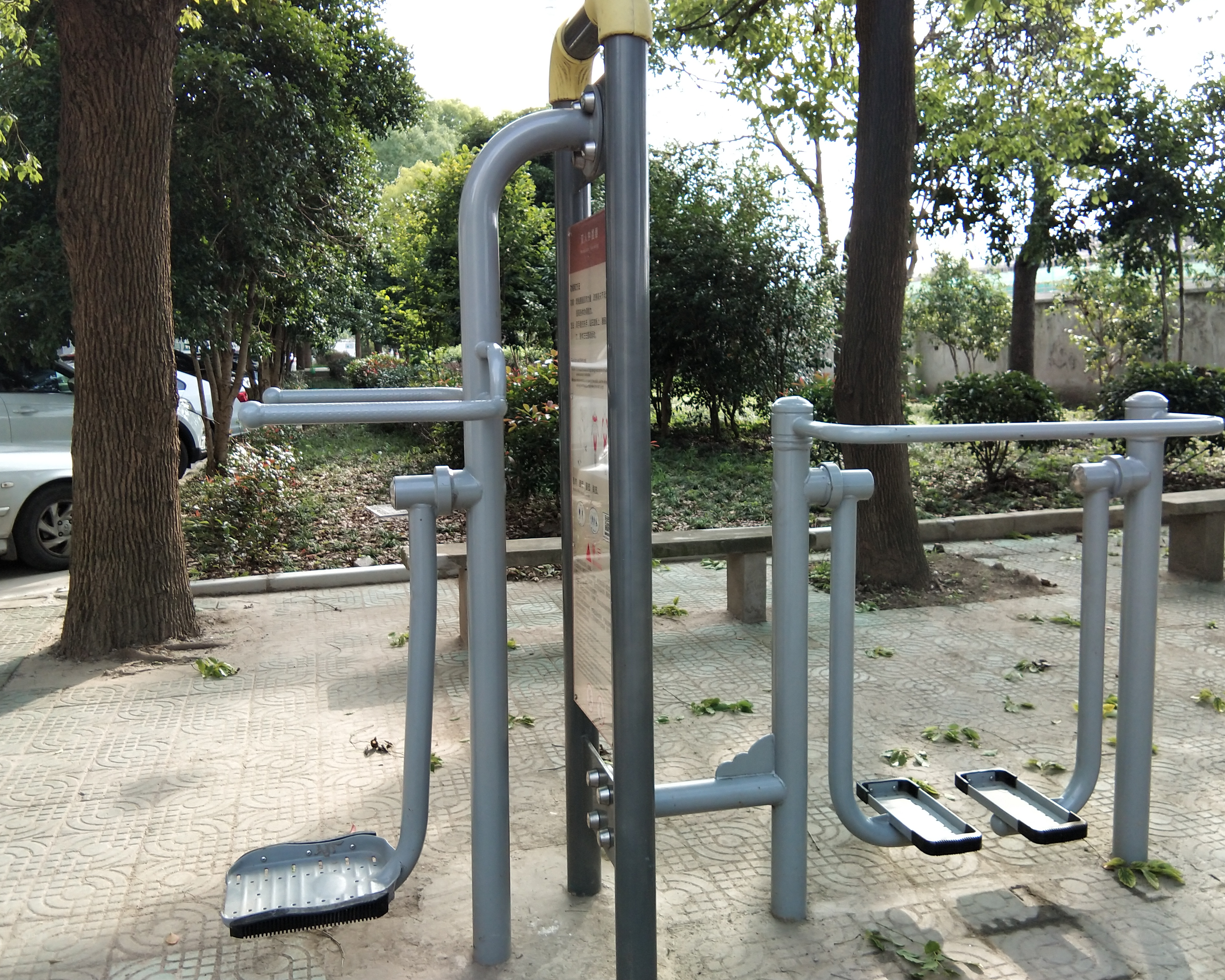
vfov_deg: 44.5
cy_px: 481
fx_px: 1197
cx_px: 626
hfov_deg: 54.2
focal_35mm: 33
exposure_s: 1/125
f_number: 2.2
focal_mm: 3.69
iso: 50
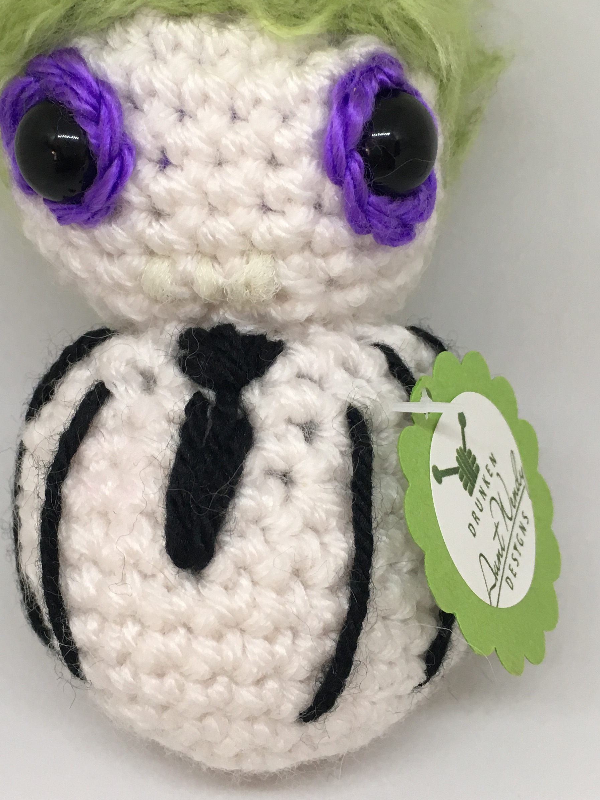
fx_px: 1132
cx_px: 238
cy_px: 329
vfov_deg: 38.8
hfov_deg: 29.6
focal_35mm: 49
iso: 25
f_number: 2.2
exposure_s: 1/30
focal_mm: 4.15
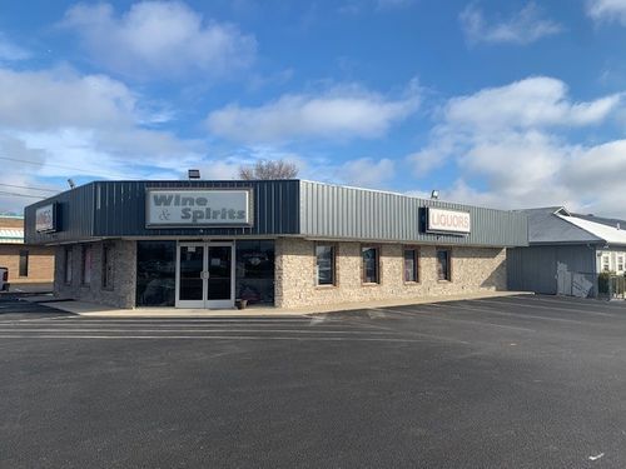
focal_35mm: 26
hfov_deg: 67.3
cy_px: 234
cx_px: 313
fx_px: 470
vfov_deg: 53.1
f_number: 1.8
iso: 25
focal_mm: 4.25
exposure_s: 1/2257
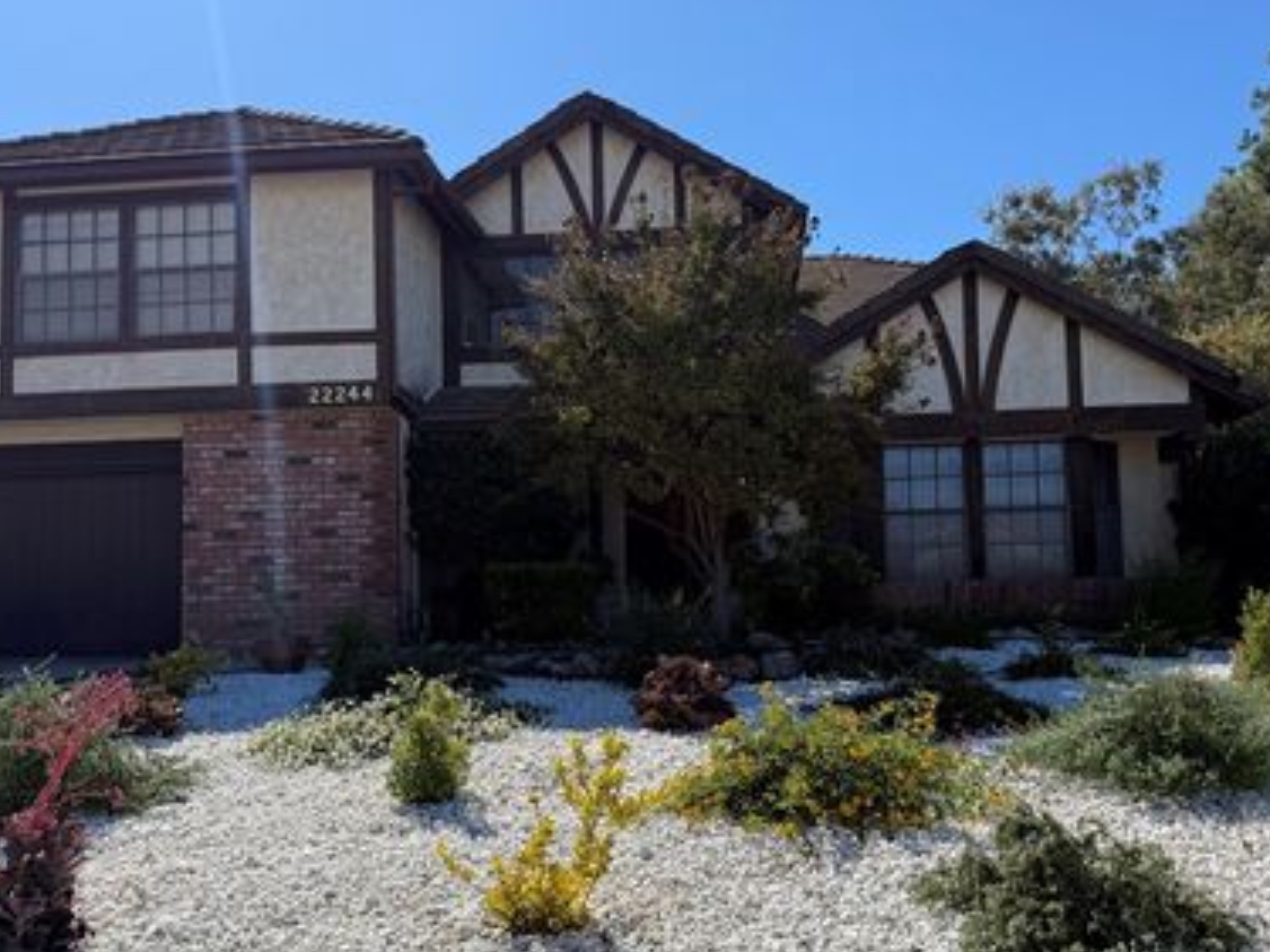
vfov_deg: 44.1
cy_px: 517
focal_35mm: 32
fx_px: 1174
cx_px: 643
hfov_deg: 56.8
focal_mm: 6.76
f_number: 1.78
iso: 80
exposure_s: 1/4405
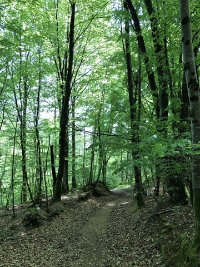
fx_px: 223
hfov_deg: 48.2
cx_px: 100
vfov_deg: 61.7
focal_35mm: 29
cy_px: 134
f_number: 1.8
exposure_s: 1/100
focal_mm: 3.99
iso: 80
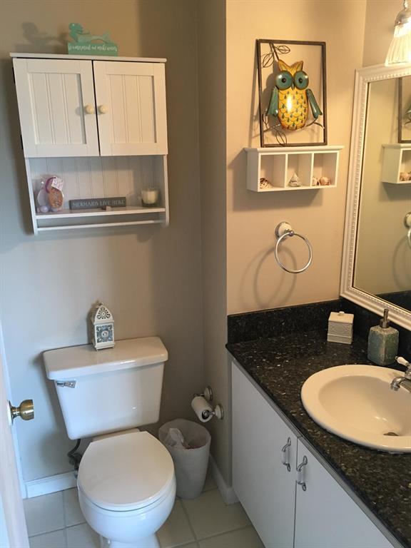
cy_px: 274
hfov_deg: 48.2
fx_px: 459
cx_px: 206
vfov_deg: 61.7
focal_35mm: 29
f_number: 2.2
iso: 64
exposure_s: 1/15
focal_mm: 4.15
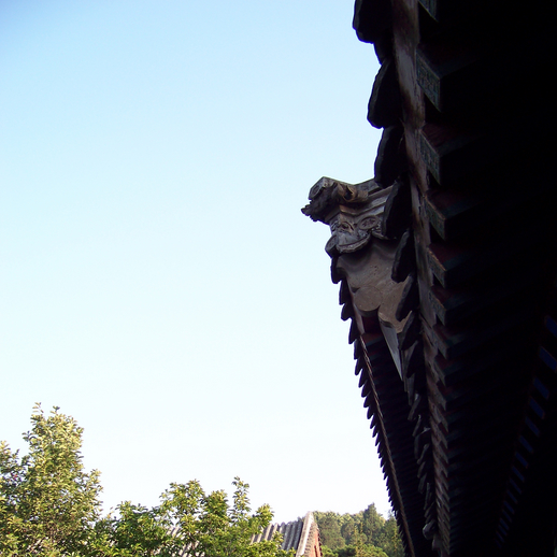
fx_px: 783
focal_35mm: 43
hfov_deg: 39.2
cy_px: 374
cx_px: 277
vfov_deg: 38.7
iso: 64
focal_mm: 5.85
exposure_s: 1/200
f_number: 2.8
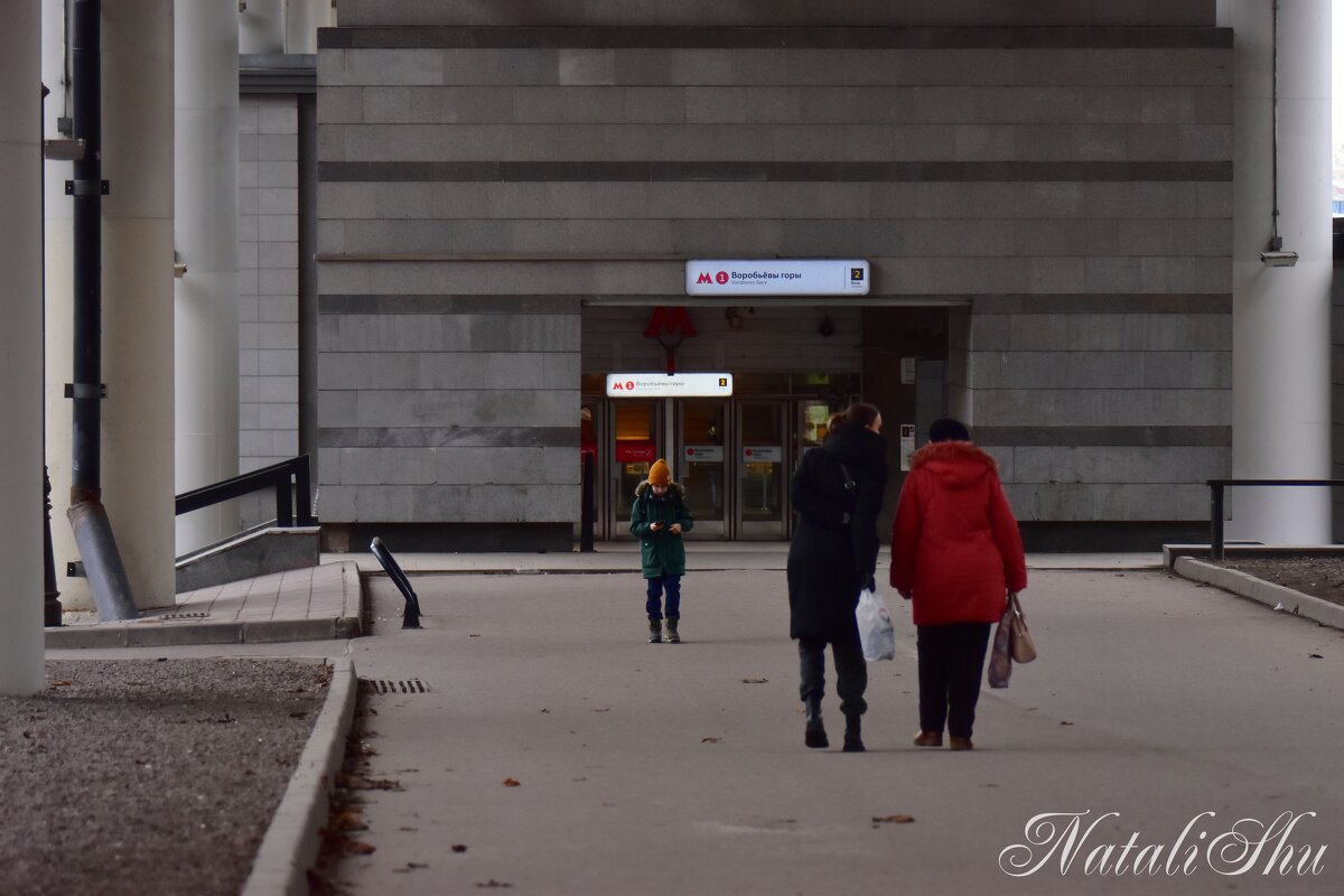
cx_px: 672
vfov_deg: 7.3
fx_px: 6999
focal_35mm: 188
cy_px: 448
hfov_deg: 11.0
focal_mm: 125
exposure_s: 1/60
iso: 500
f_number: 5
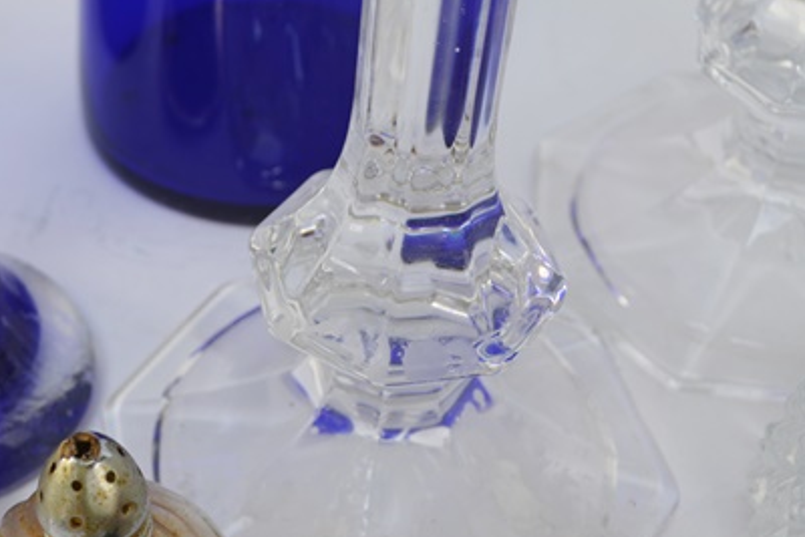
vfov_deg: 18.8
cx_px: 209
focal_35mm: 72
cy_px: 390
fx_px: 1610
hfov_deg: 27.7
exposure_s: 1/160
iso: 200
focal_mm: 32
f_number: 6.3
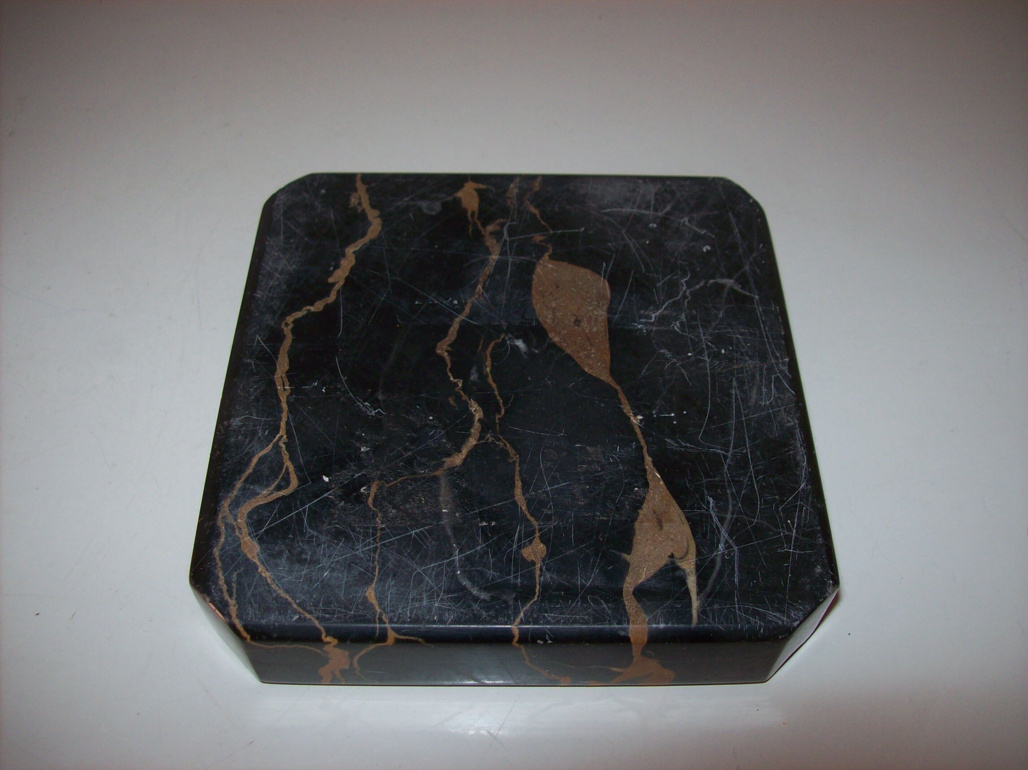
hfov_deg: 51.4
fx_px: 1069
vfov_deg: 39.6
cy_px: 385
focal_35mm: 36
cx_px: 514
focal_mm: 6
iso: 80
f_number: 2.7
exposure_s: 1/64
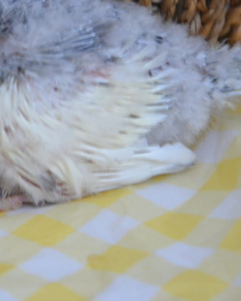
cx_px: 38
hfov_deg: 4.9
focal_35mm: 314
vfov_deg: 6.2
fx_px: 2799
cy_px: 92
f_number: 5.6
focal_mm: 105
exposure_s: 1/20
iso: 1600
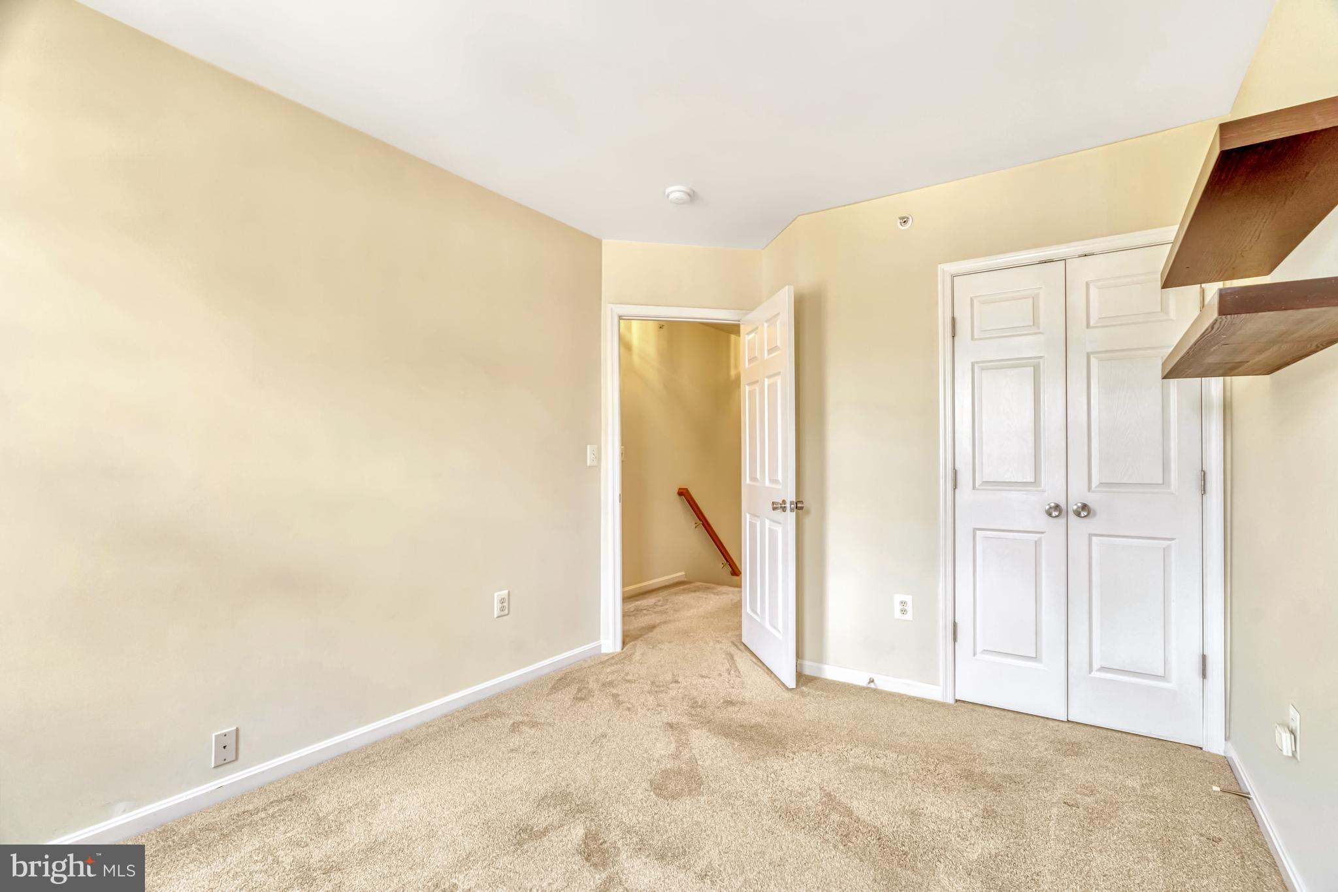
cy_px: 446
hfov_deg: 96.7
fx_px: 595
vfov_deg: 73.7
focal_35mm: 16
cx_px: 669
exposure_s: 1/60
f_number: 7.1
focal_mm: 16
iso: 1250
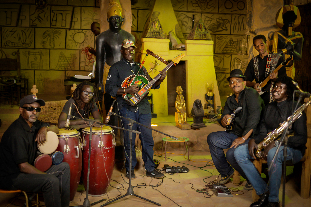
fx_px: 432
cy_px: 104
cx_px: 156
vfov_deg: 27.0
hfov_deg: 39.6
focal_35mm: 50
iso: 250
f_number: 2.8
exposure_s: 1/80
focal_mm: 50
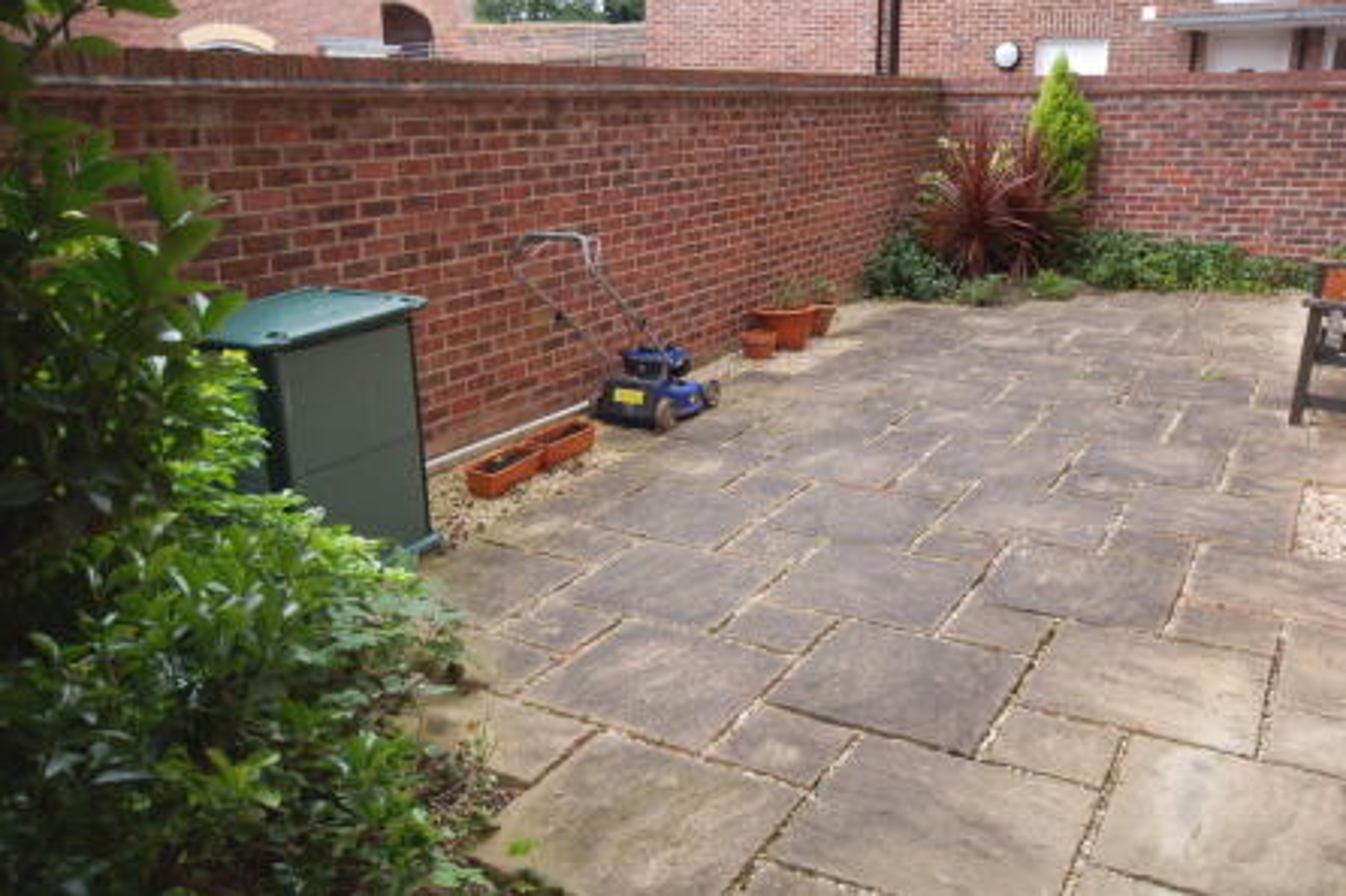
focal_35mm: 32
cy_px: 424
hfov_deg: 58.7
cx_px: 712
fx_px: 1196
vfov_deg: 41.1
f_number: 5.6
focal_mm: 20
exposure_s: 1/100
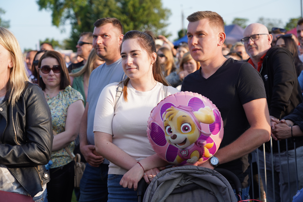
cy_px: 101
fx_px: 606
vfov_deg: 18.9
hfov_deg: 28.1
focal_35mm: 72
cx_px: 152
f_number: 4.5
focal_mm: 72
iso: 100
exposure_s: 1/200
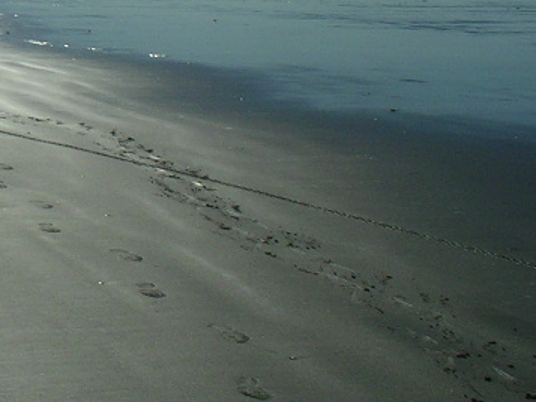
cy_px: -39
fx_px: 1642
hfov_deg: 17.4
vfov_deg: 13.7
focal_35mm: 106
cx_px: -152
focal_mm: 5.7
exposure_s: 1/640
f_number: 6.9
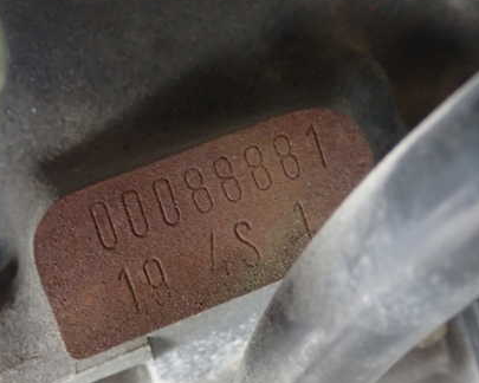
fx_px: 964
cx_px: 213
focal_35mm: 68
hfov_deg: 27.9
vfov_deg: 22.5
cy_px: 192
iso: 800
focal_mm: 8.4
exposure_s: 1/13
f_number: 3.1
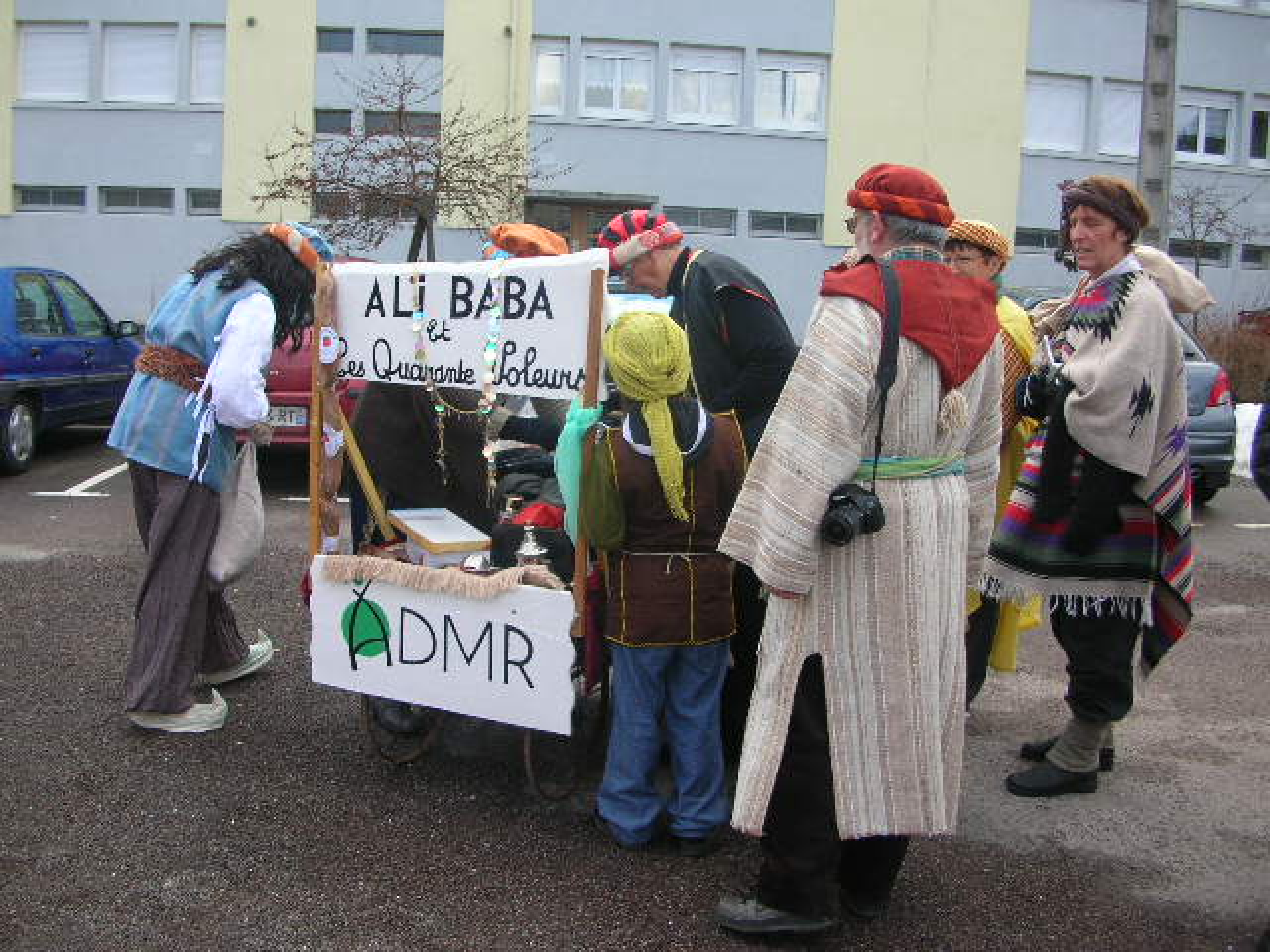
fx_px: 1284
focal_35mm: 35
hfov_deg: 52.6
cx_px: 635
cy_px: 476
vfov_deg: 40.7
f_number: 2.8
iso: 50
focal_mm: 5.8
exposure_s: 1/228
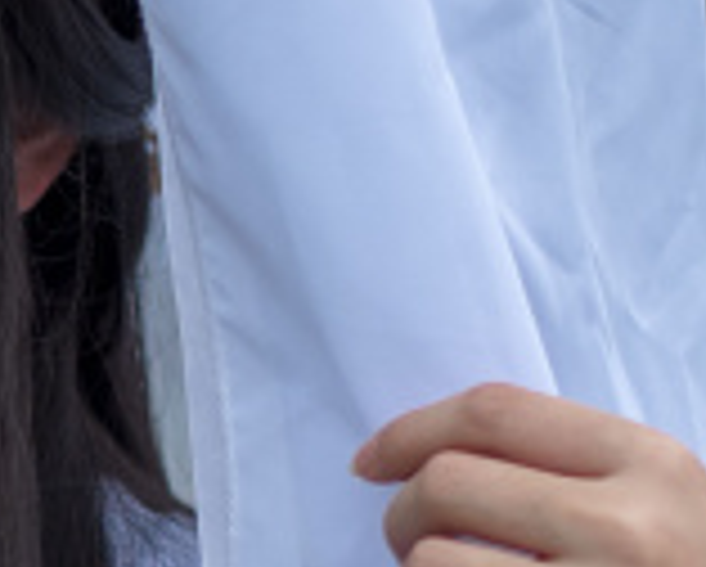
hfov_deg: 5.3
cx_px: -517
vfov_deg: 4.3
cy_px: 569
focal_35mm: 359
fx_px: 7511
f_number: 2.5
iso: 100
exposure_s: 1/3200
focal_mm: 50
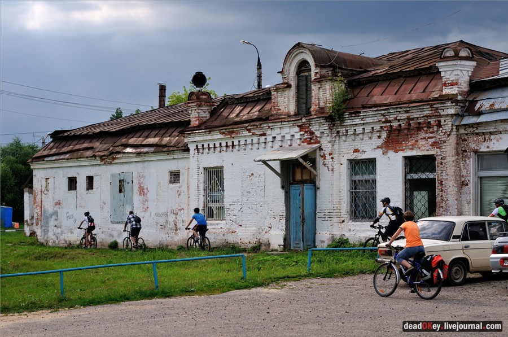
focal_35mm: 75
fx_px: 1057
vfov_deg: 18.1
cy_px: 168
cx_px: 254
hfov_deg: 27.0
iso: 250
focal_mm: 50
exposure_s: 1/1250
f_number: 4.5
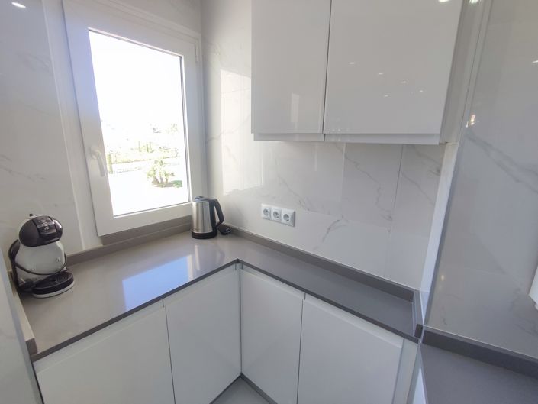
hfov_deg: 94.5
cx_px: 269
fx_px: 249
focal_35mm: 16
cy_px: 202
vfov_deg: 78.1
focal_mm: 1.65
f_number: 2.2
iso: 50
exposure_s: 1/100
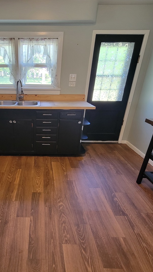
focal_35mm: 19
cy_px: 136
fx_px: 137
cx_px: 33
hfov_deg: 54.7
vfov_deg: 89.6
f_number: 2.2
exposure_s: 1/60
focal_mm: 2.2
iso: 320
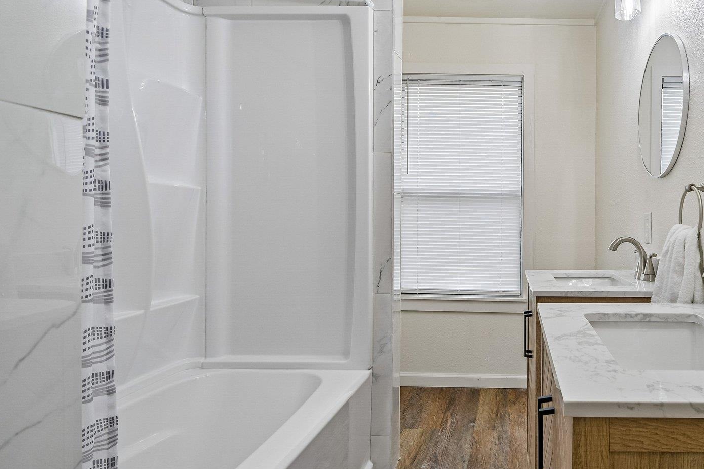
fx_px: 430
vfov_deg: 57.1
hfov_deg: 73.9
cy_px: 205
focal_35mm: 22
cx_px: 513
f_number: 8
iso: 400
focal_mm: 10
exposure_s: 1/30
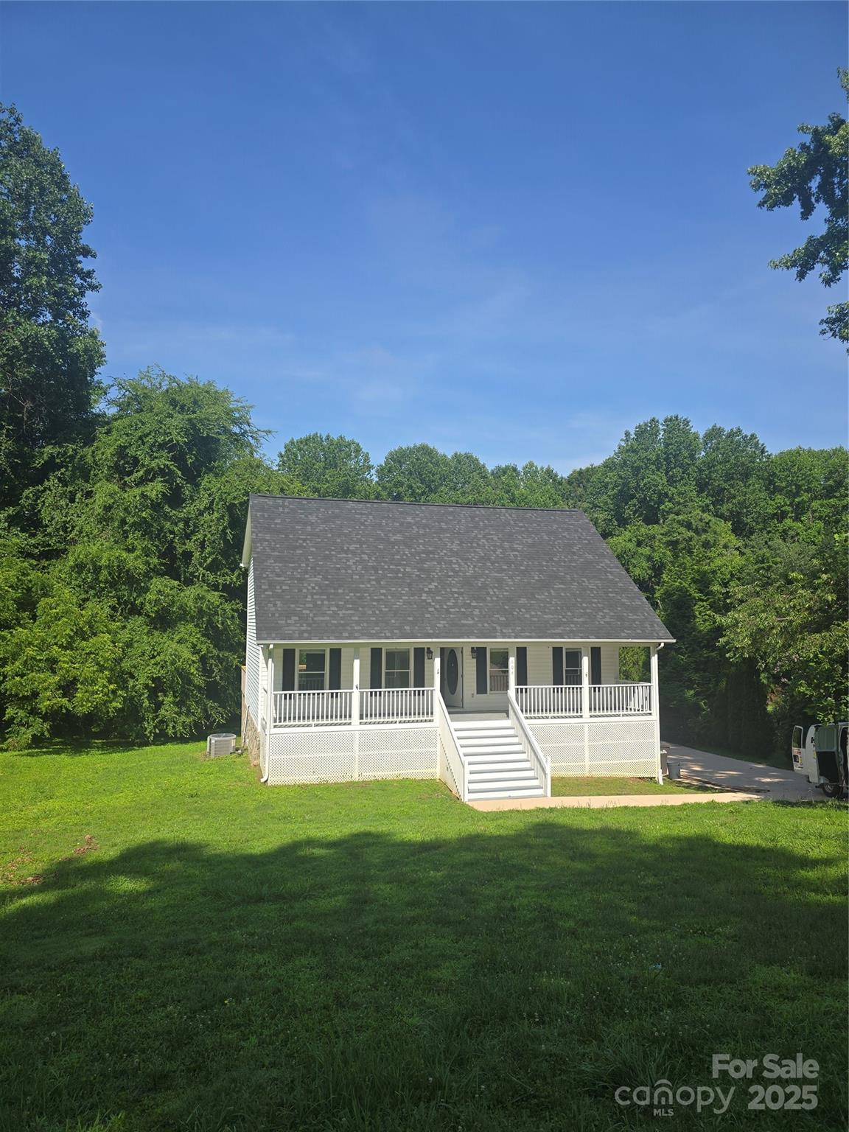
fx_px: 752
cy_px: 566
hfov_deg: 58.9
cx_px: 424
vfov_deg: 73.9
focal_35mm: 23
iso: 12
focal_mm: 6.3
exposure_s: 1/688
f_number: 1.7
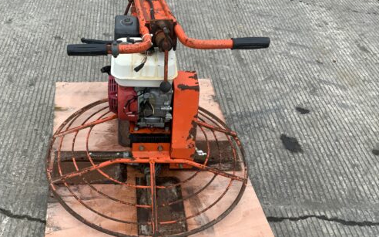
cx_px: 139
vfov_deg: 31.8
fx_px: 413
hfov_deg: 48.8
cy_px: 149
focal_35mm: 40
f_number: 1.8
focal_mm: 3
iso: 16
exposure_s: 1/226
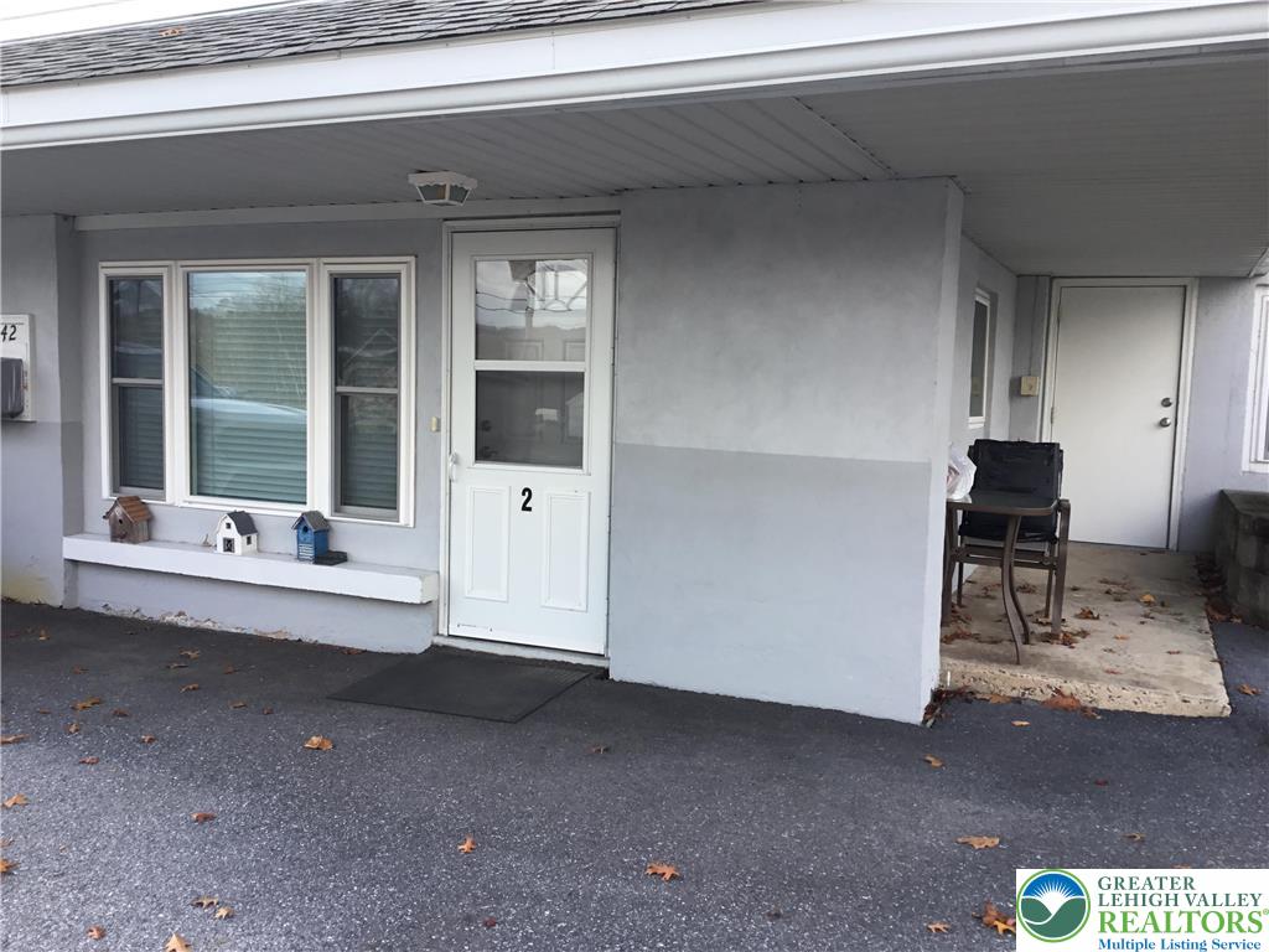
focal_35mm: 31
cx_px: 634
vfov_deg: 45.4
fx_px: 1136
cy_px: 476
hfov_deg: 58.4
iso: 25
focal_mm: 3.3
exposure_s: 1/162
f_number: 2.4
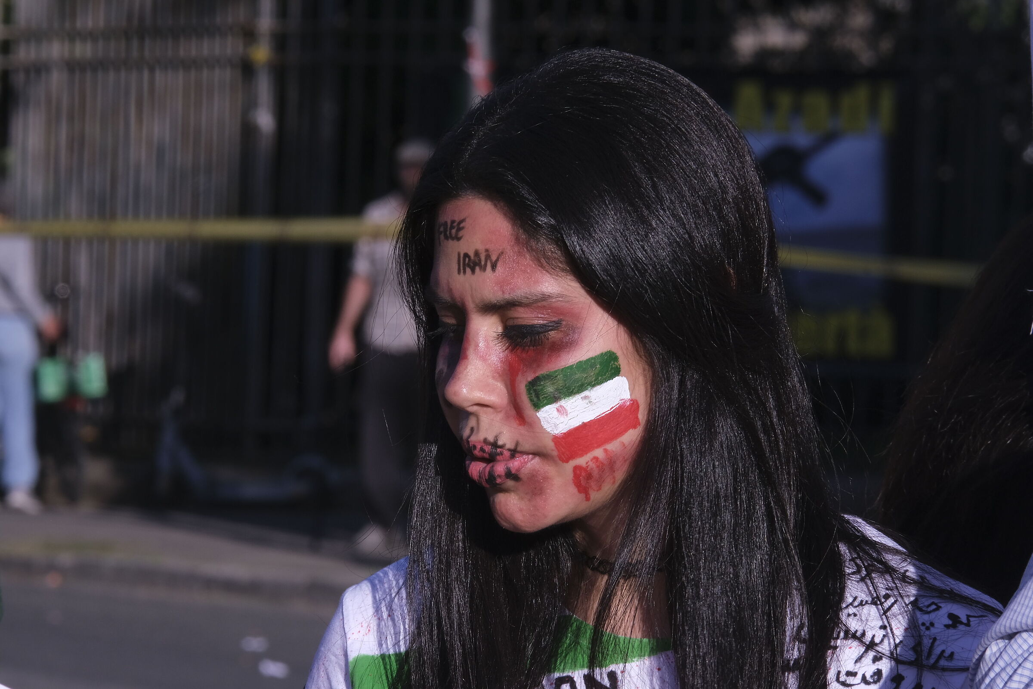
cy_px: 344
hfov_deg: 6.0
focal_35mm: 345
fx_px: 9899
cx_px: 516
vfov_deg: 4.0
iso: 500
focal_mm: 230
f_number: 20
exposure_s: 1/180
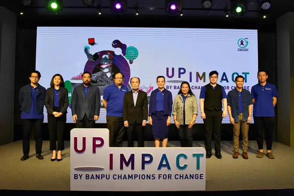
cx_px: 147
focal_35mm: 24
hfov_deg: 73.7
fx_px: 196
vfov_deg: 53.1
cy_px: 98
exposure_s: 1/320
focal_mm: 24
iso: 3200
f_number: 7.1
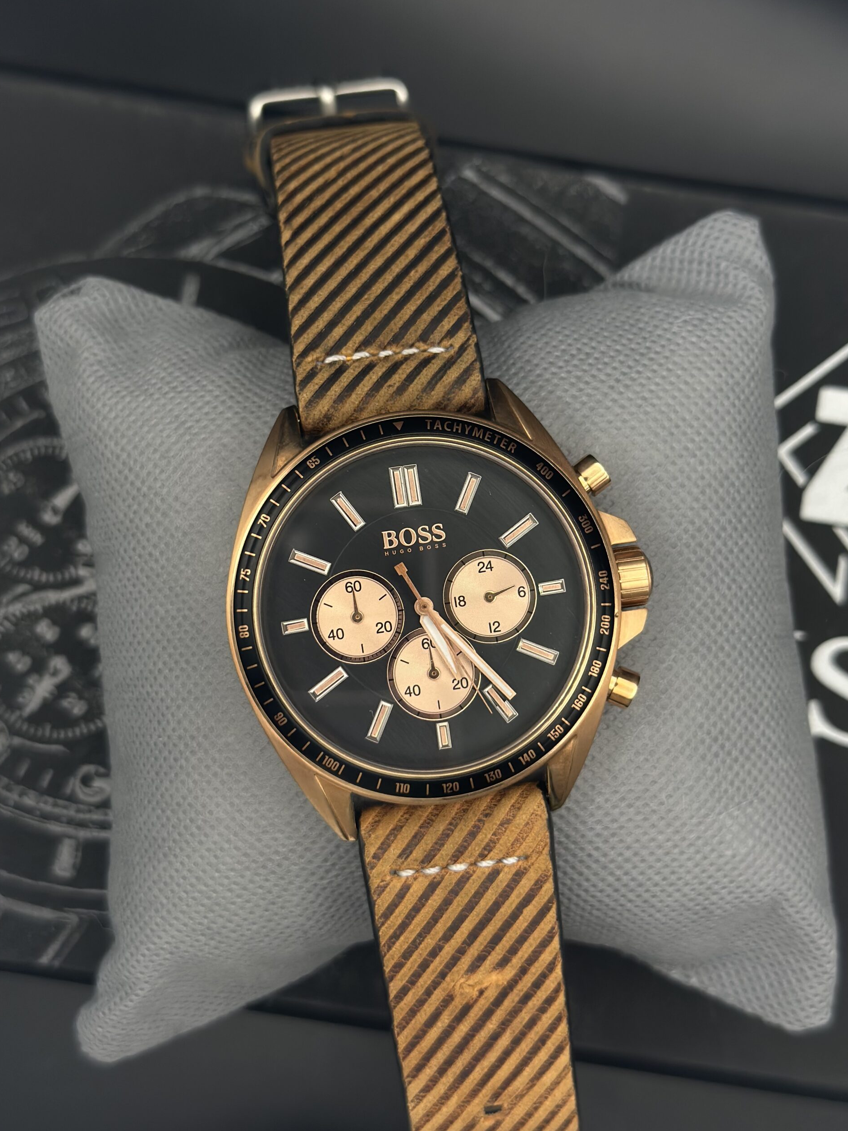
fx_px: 1600
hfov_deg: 29.7
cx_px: 428
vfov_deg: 38.9
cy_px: 561
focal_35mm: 49
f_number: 1.78
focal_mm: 6.86
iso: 80
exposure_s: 1/334
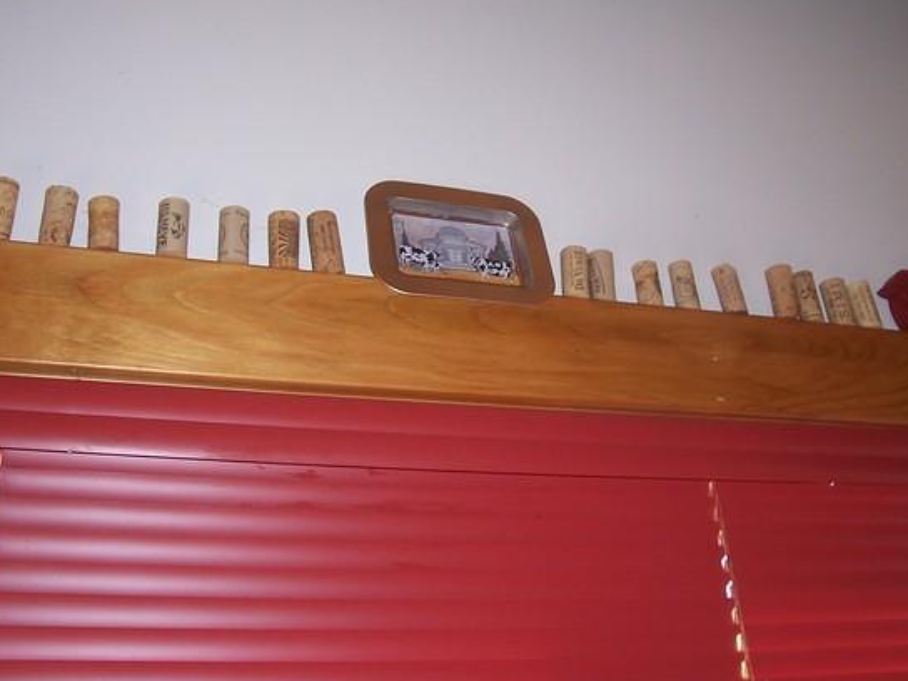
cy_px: 312
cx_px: 466
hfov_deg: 46.8
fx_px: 1049
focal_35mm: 40
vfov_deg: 35.9
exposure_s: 1/60
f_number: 2.7
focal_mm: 5.6
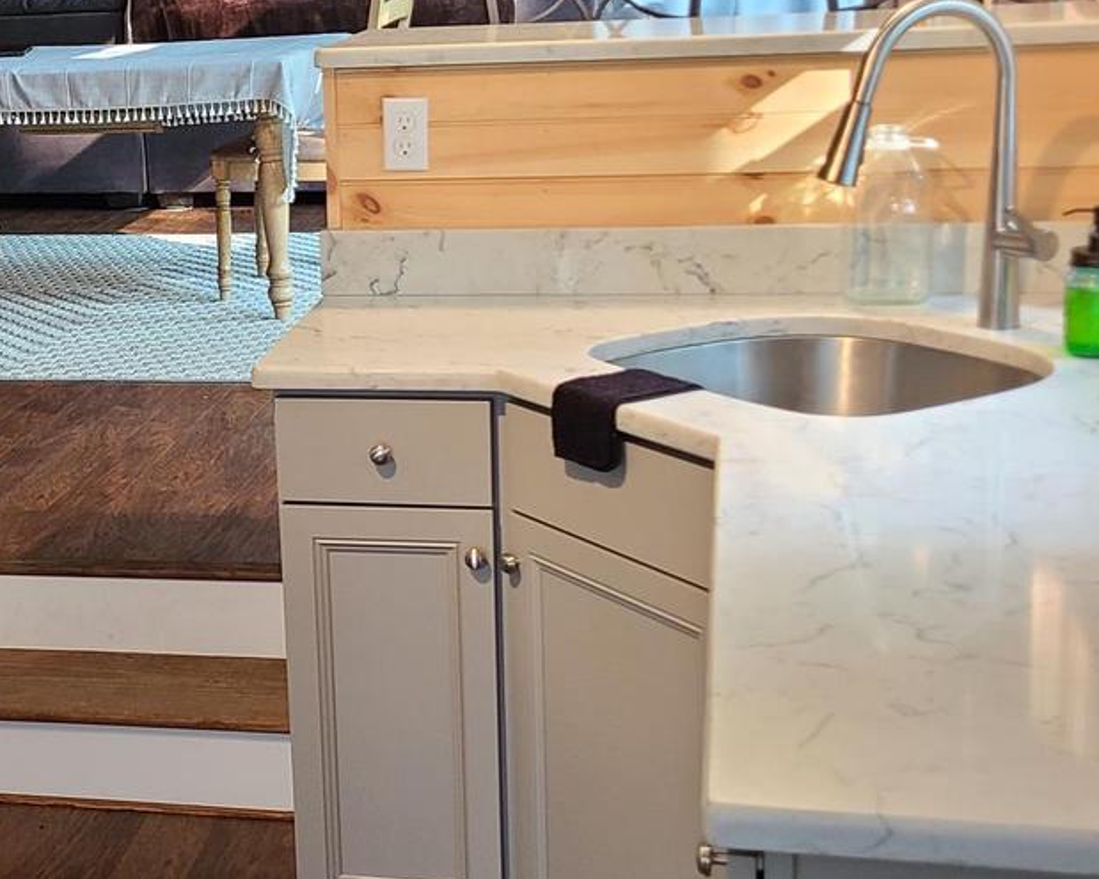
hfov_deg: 29.2
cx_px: 195
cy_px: 375
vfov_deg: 24.2
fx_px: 2049
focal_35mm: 63
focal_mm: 5.4
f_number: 1.8
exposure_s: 1/40
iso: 200
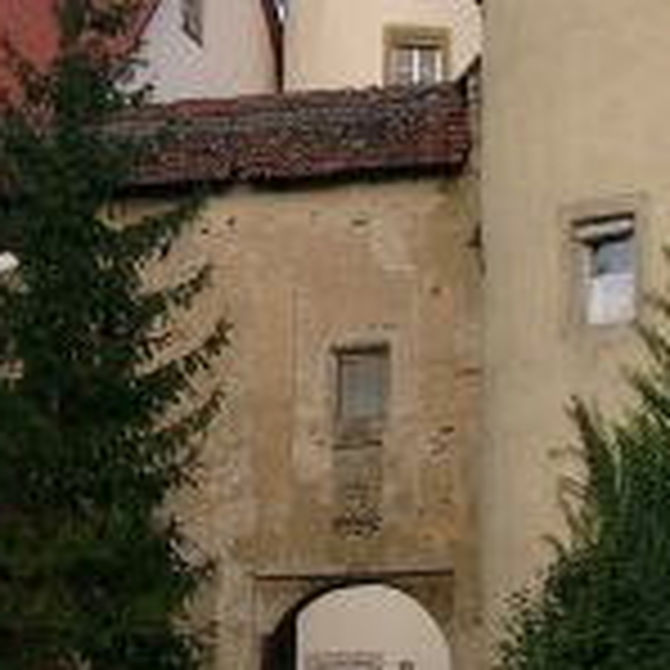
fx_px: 3657
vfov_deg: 10.3
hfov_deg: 10.4
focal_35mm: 167
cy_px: -90
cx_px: 171
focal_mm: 9.82
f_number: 4
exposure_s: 1/157
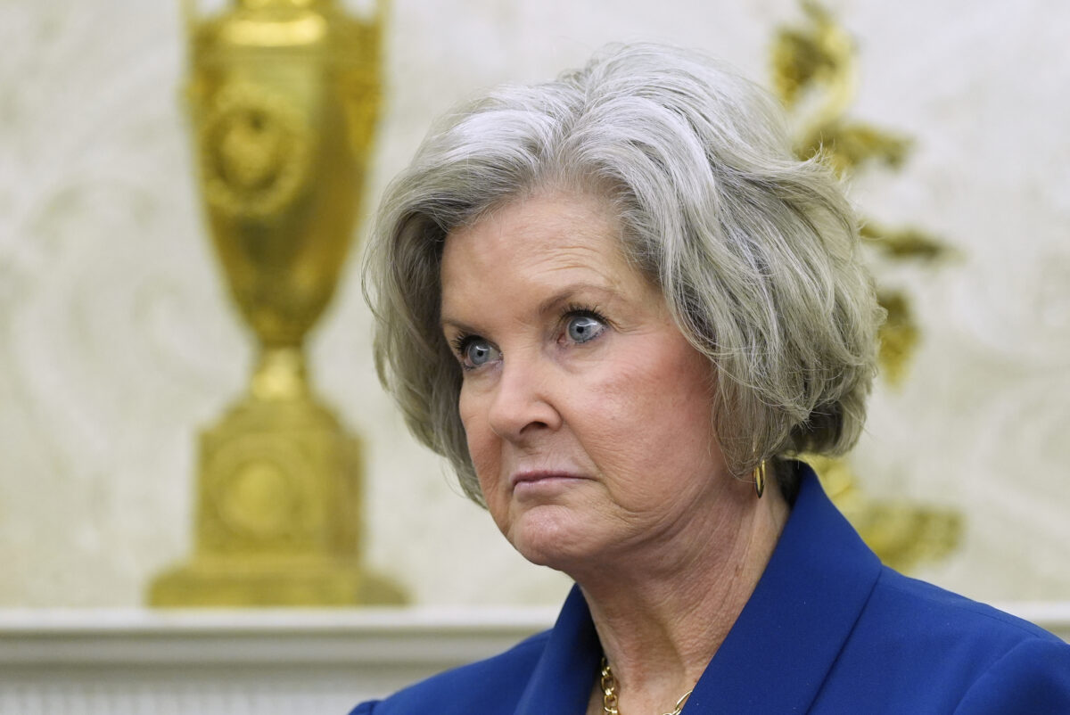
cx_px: 535
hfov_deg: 6.9
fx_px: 8923
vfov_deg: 4.6
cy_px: 358
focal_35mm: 300
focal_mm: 200
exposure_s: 1/500
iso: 2500
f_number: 3.2
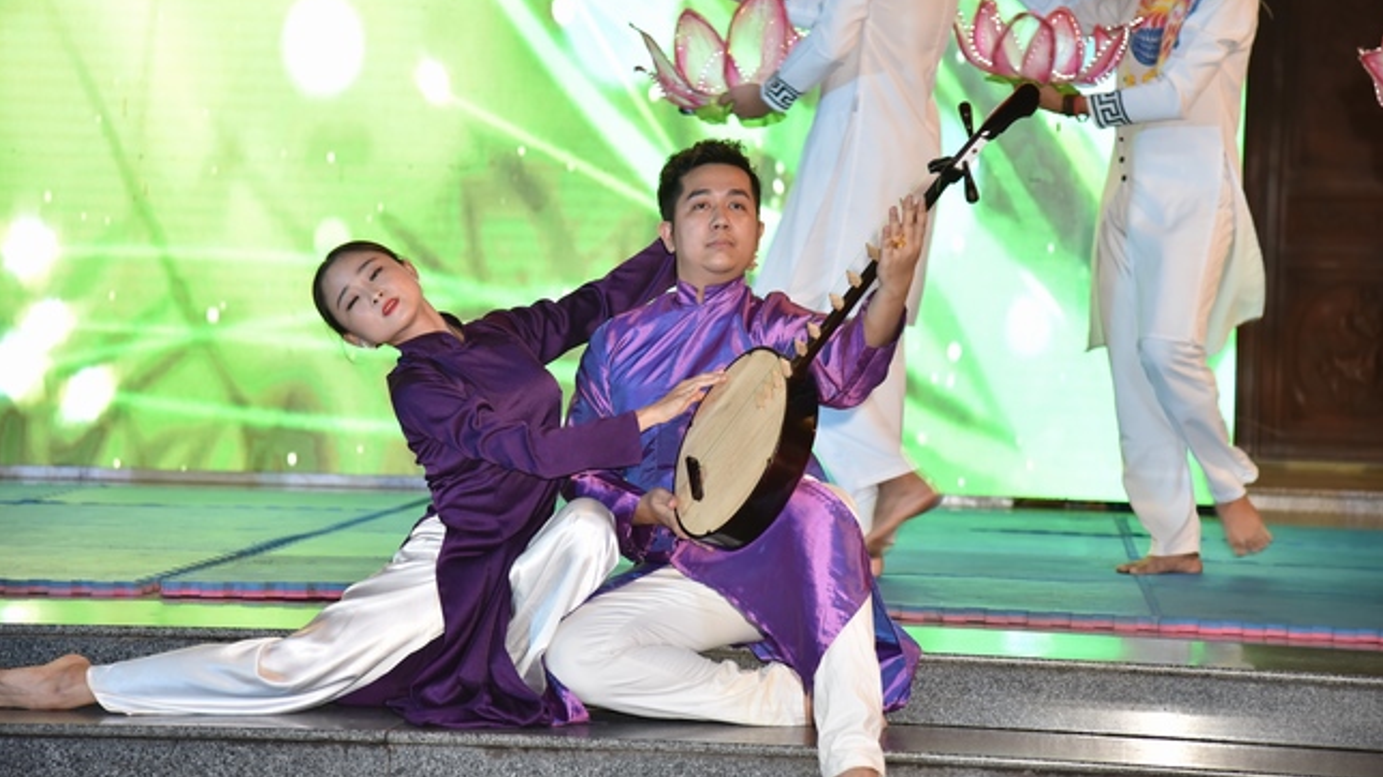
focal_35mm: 111
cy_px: 335
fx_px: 4070
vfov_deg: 10.9
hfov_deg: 19.3
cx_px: 694
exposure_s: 1/80
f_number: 4
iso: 1250
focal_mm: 105
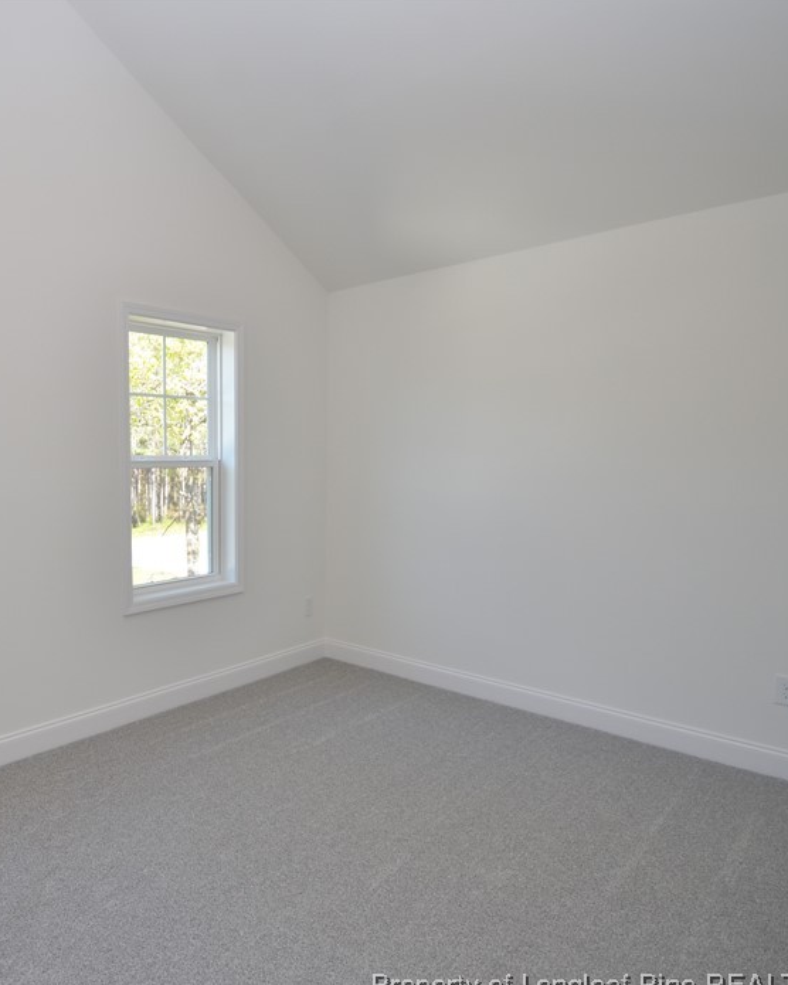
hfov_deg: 59.5
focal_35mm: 22
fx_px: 641
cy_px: 504
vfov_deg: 75.0
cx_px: 189
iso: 400
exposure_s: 1/125
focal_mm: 10
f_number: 5.6
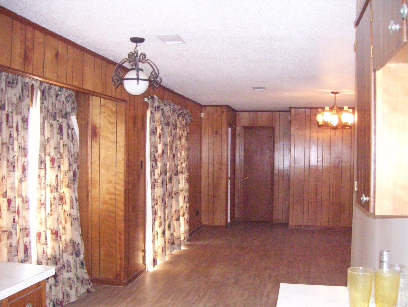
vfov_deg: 39.7
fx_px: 425
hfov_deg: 51.3
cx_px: 204
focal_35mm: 36
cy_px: 154
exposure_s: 1/125
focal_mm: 6
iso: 1250
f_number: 2.7
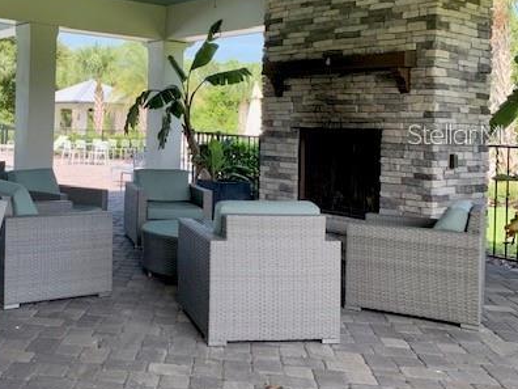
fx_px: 628
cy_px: 134
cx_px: 112
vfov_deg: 34.1
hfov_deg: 43.0
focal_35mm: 42
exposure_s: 1/317
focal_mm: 4.25
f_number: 1.8
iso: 25
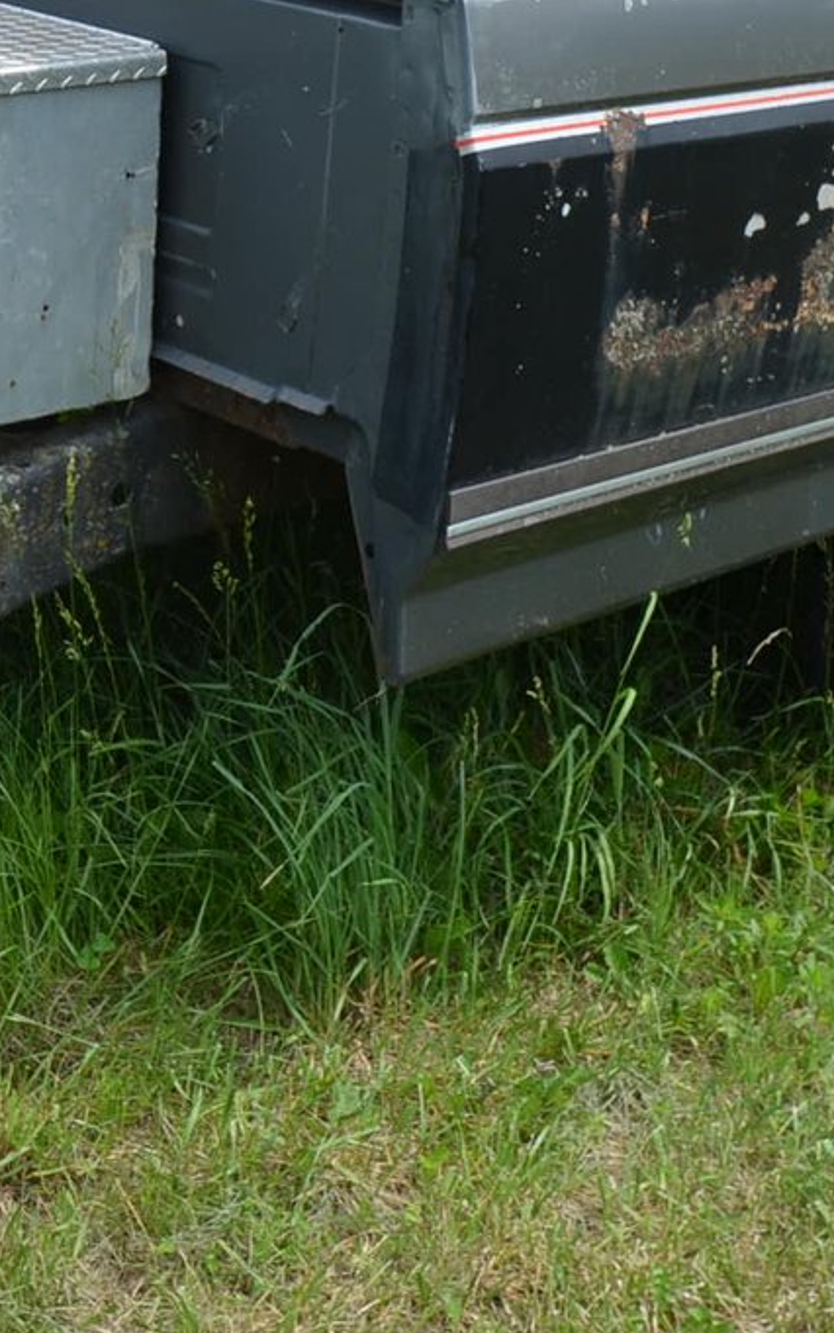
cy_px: 281
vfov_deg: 30.7
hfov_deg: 19.7
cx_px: 137
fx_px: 2373
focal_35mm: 65
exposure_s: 1/250
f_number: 8
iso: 140
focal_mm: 17
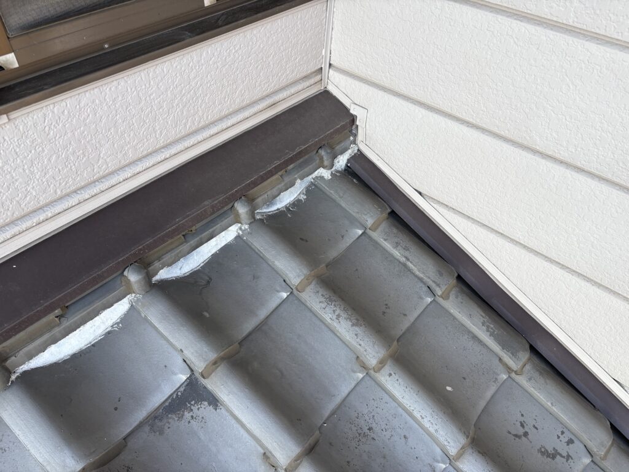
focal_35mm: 26
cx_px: 314
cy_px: 236
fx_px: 472
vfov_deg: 53.1
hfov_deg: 67.3
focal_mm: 5.96
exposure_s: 1/207
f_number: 1.6
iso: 40
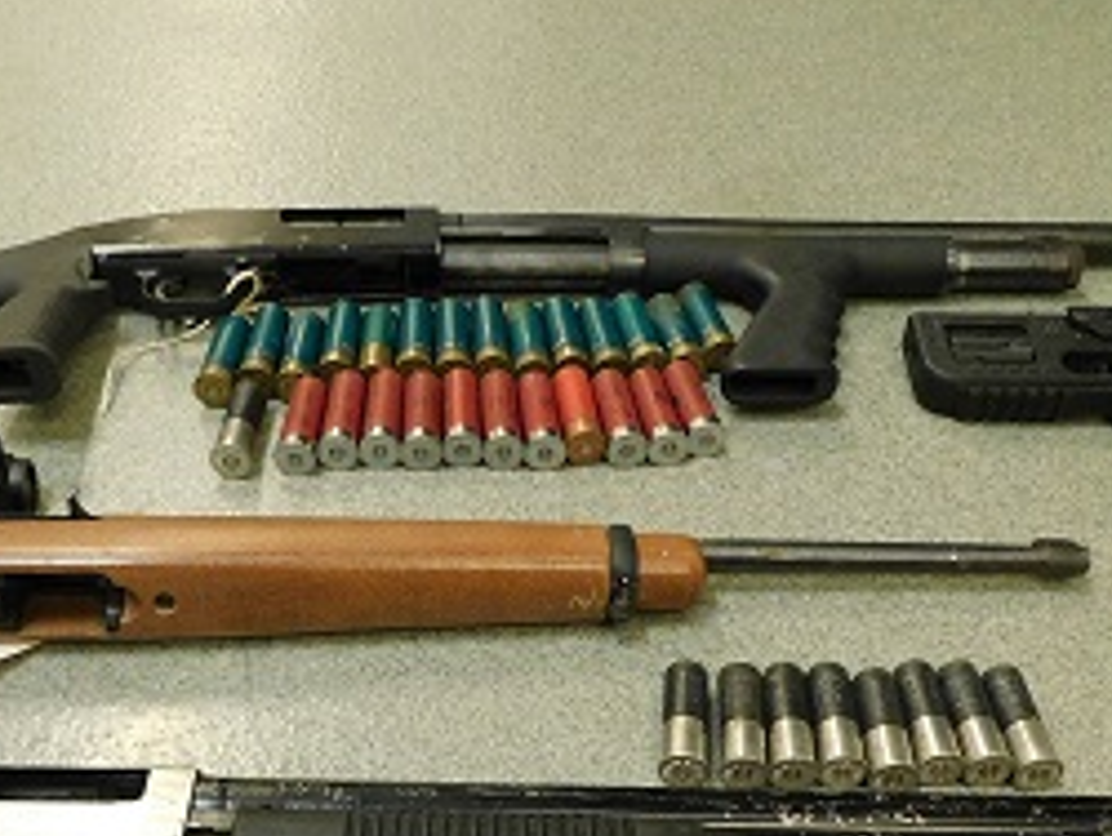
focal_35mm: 46
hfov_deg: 41.1
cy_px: 803
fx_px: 1479
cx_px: 476
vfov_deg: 29.8
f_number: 3
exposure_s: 1/30
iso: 400
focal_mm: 4
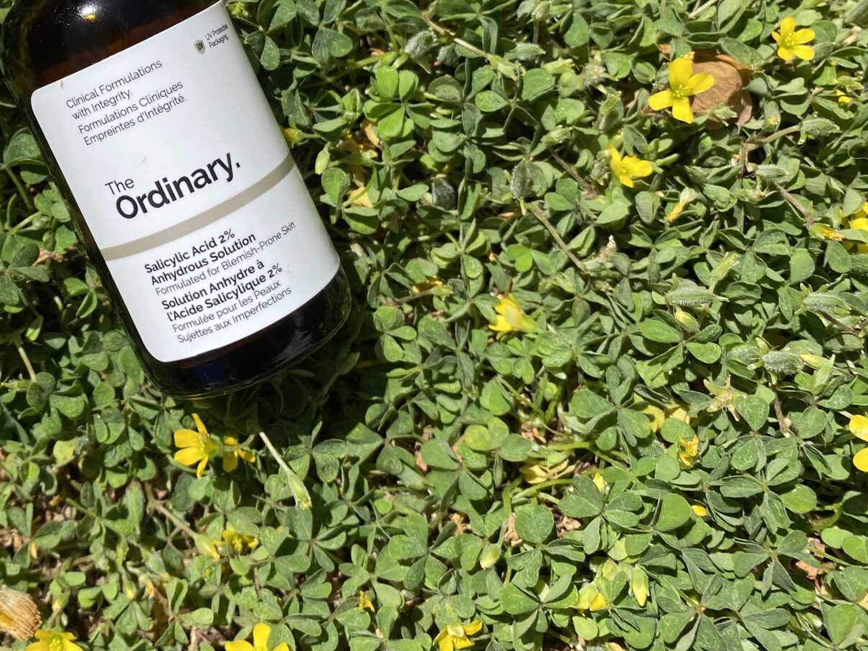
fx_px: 1104
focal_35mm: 44
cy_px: 129
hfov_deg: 40.6
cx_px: 138
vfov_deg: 32.0
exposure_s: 1/2625
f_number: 1.8
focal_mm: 4.25
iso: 32
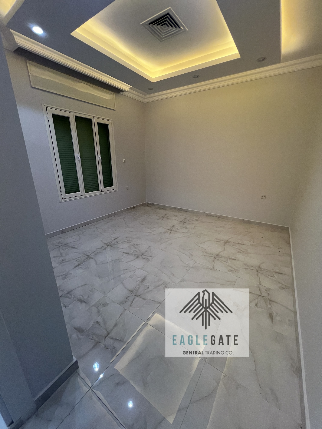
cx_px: 161
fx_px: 161
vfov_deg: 106.2
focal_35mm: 13
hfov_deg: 89.9
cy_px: 214
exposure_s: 1/100
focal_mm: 1.57
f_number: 1.8
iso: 80
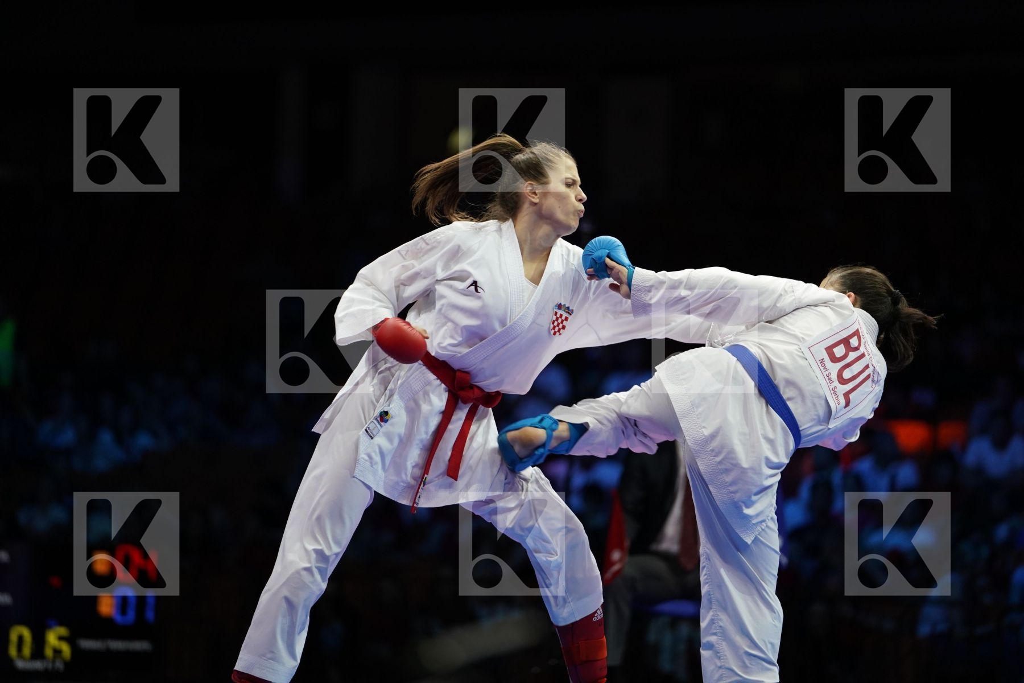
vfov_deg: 7.7
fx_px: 5091
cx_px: 512
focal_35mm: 179
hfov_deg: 11.5
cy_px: 342
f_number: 2.8
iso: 1600
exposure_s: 1/1000
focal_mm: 179
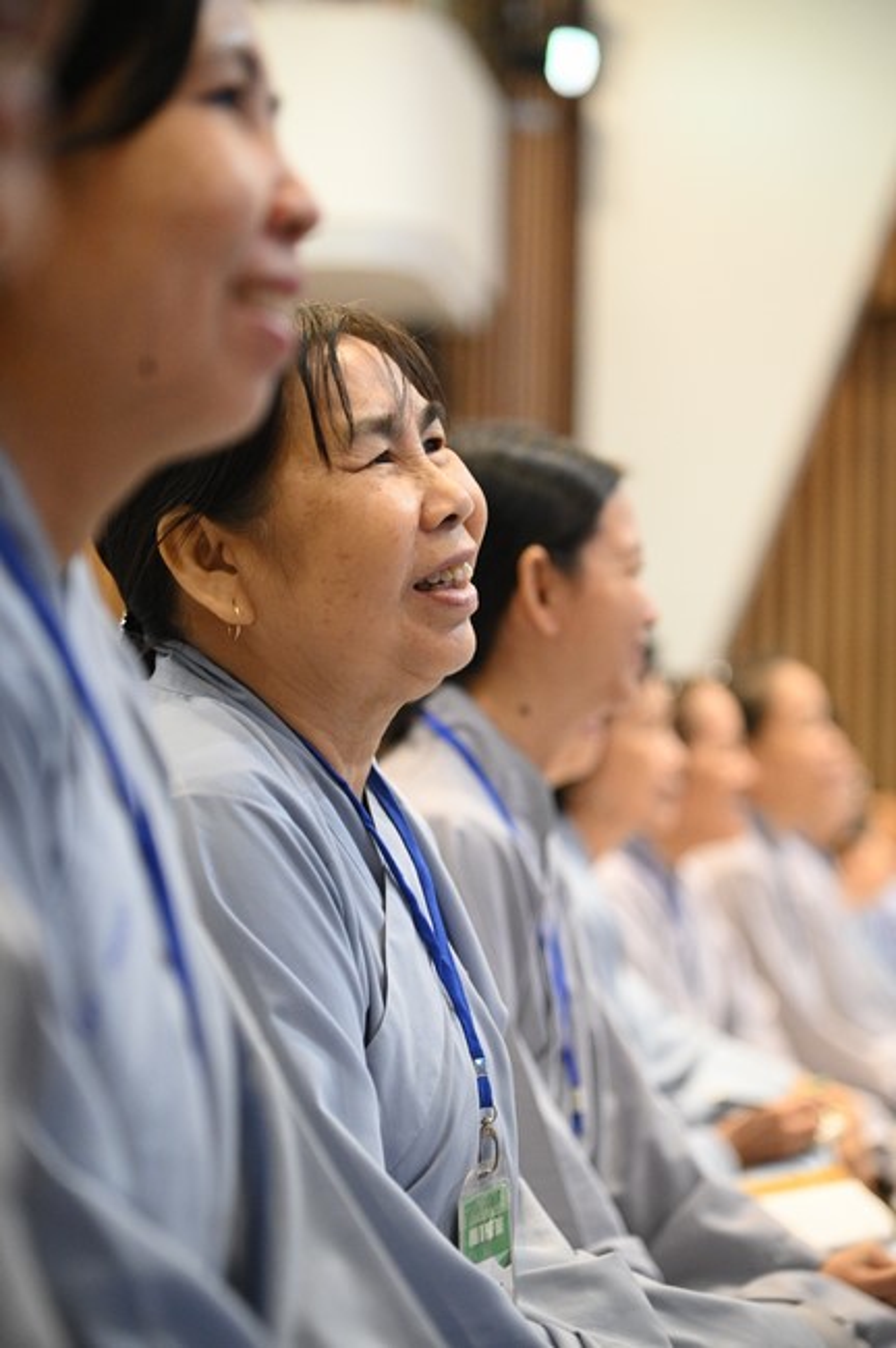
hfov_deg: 11.4
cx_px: 448
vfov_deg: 17.1
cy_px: 674
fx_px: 4489
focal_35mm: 120
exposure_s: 1/125
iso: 6400
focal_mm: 120
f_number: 4
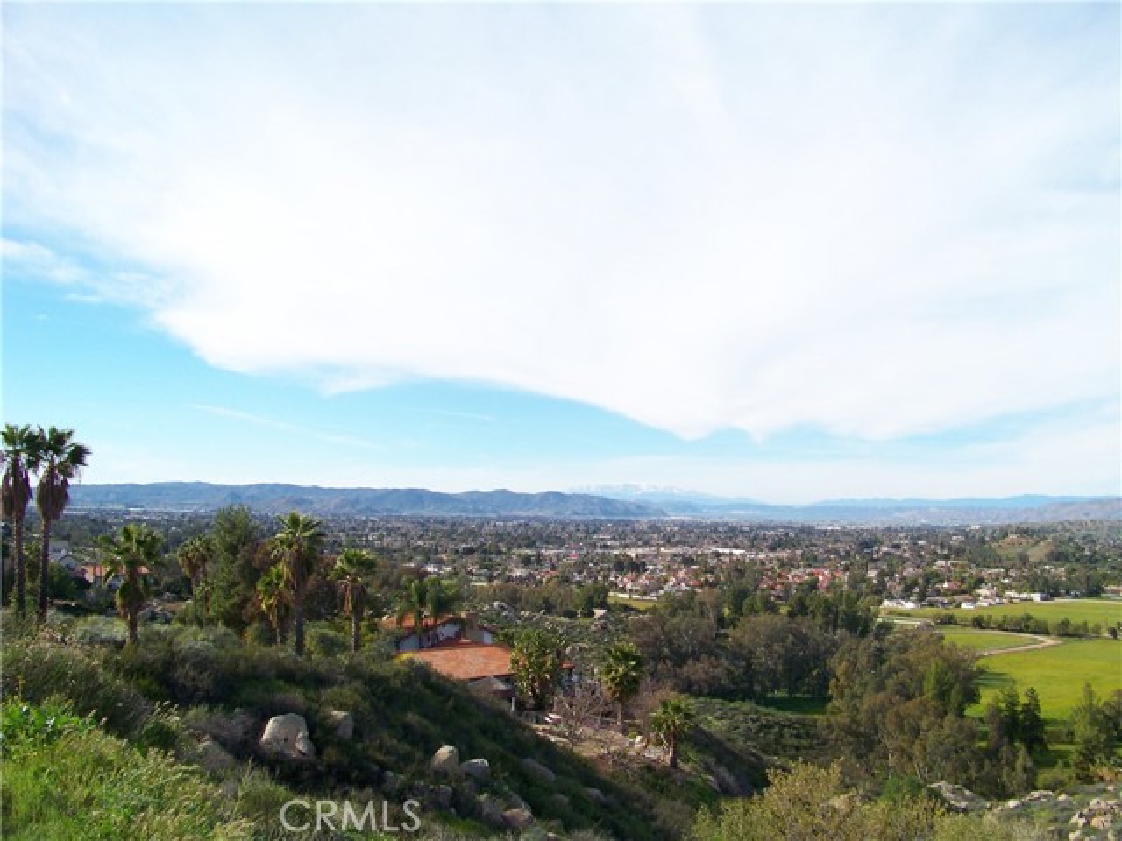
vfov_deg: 42.9
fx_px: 1070
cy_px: 420
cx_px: 561
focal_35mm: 33
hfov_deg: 55.4
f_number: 3.6
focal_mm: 5.85
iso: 64
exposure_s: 1/500
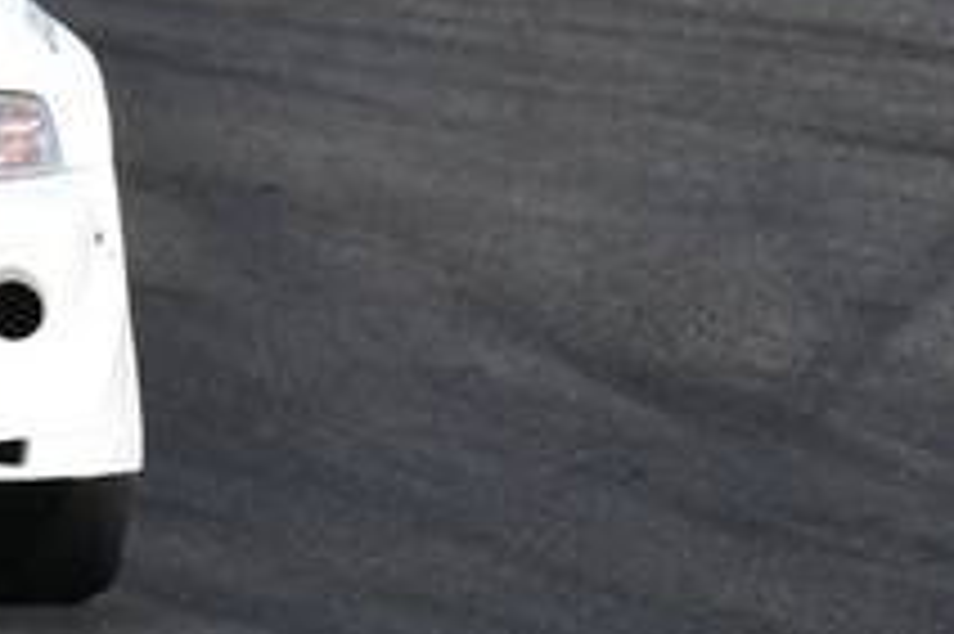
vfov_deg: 0.5
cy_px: -295
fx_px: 74961
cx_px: -576
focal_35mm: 2831
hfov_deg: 0.7
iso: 500
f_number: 11
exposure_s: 1/640
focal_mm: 500
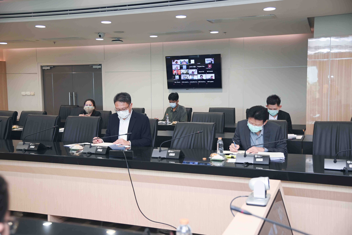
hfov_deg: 50.7
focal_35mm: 38
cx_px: 176
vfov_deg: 35.0
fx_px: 371
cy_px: 118
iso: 360
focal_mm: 38
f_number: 4
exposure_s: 1/60
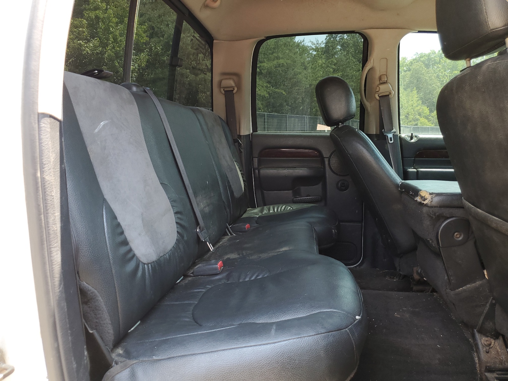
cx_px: 254
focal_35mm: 26
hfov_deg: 67.3
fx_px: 382
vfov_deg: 53.1
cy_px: 190
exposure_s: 1/120
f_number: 1.5
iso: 51
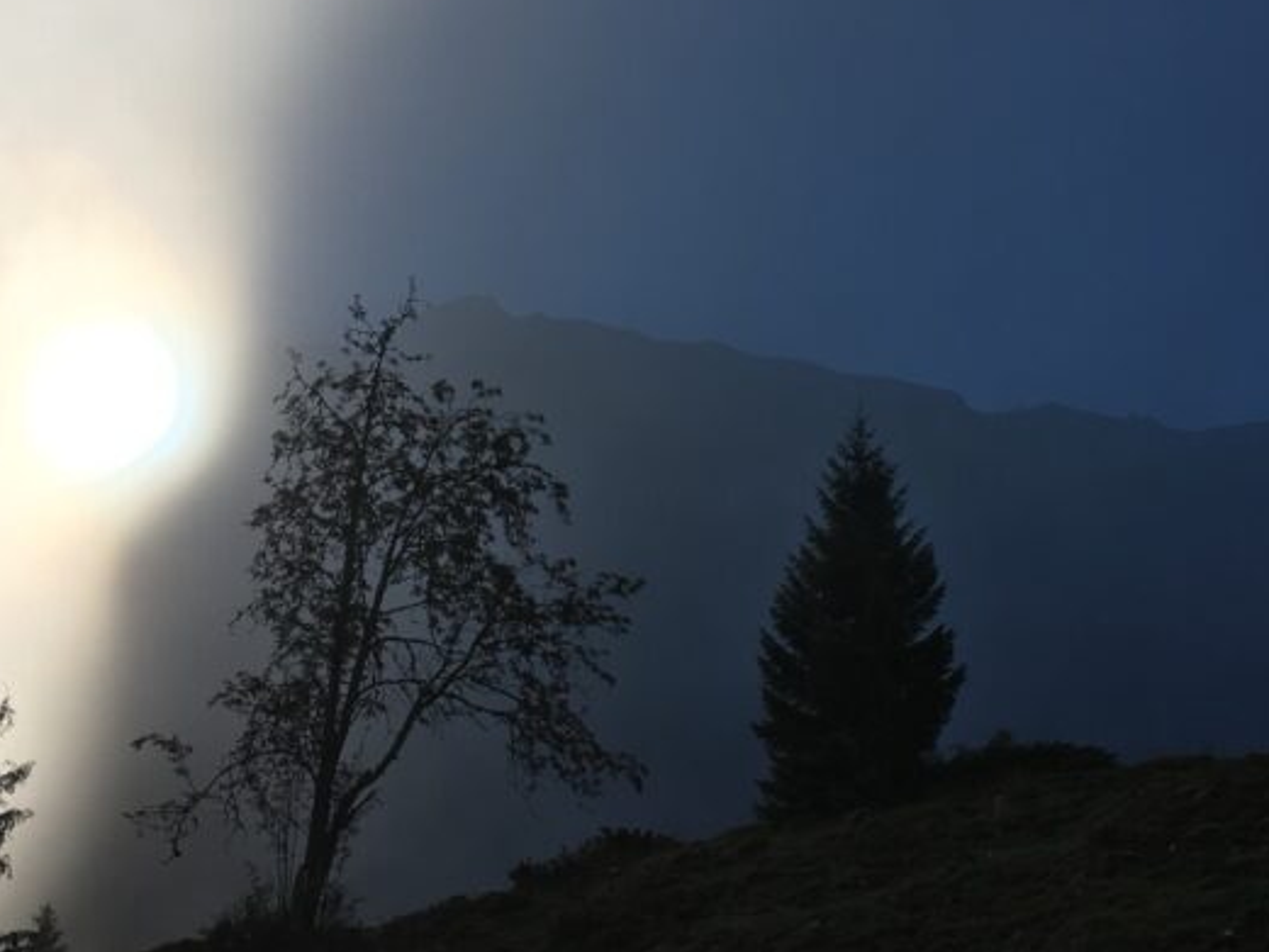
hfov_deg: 33.6
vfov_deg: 25.6
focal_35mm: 57
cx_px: 816
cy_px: 351
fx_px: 2090
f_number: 2.2
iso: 25
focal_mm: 4.15
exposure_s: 1/4808
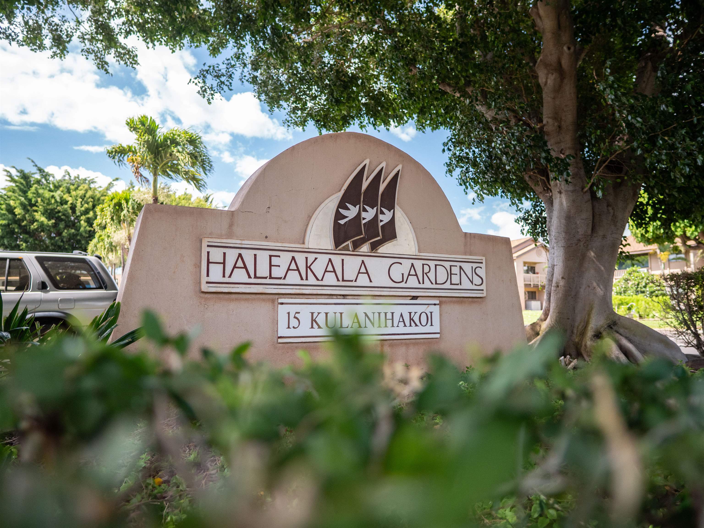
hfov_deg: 71.6
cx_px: 352
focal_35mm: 24
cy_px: 264
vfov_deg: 56.8
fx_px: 488
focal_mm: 12
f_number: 1.4
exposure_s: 1/1600
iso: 400
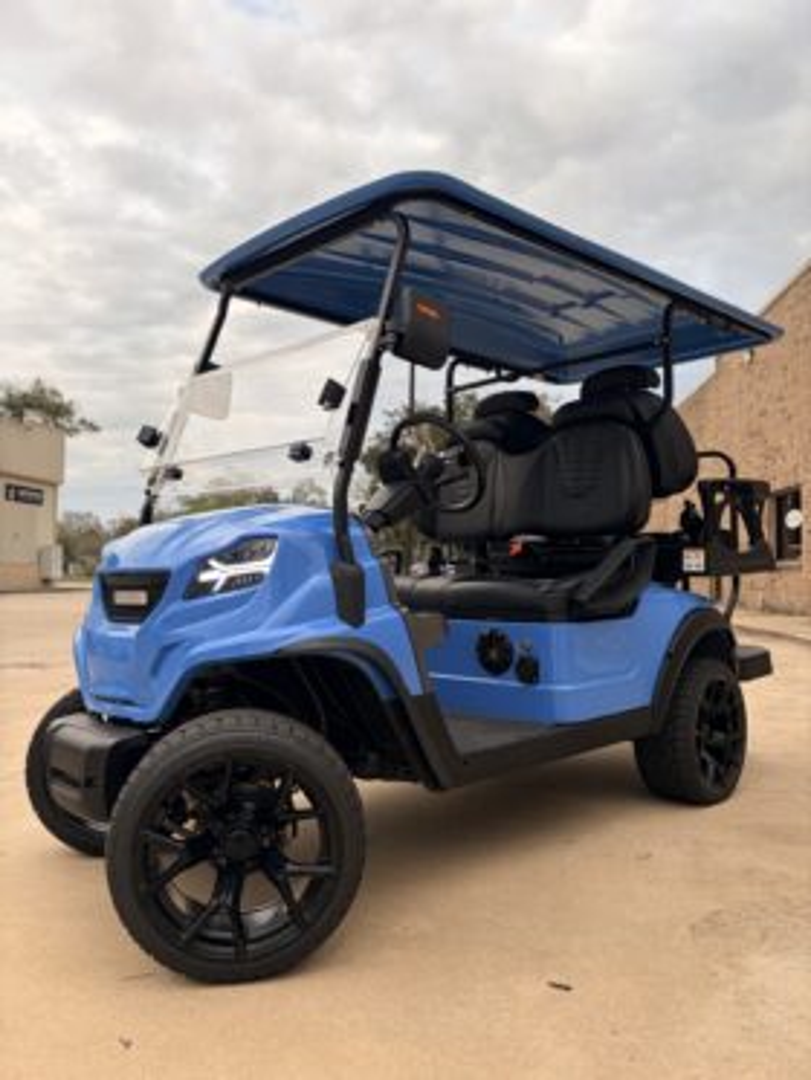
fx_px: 812
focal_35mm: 26
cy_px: 540
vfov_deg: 67.3
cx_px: 406
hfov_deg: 53.1
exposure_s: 1/404
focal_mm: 5.96
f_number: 1.6
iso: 50
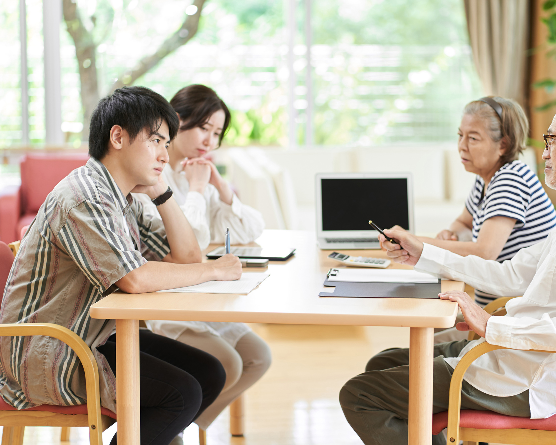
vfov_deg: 16.0
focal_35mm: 96
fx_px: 1579
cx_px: 326
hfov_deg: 19.9
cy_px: 222
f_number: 2
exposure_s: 1/125
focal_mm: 85
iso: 250
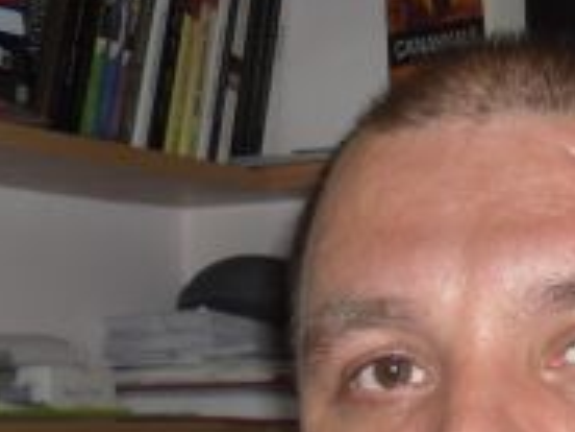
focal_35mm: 118
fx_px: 1960
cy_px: 717
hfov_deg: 16.4
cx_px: 541
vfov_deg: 11.8
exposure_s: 1/45
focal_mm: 6
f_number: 2.8
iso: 80
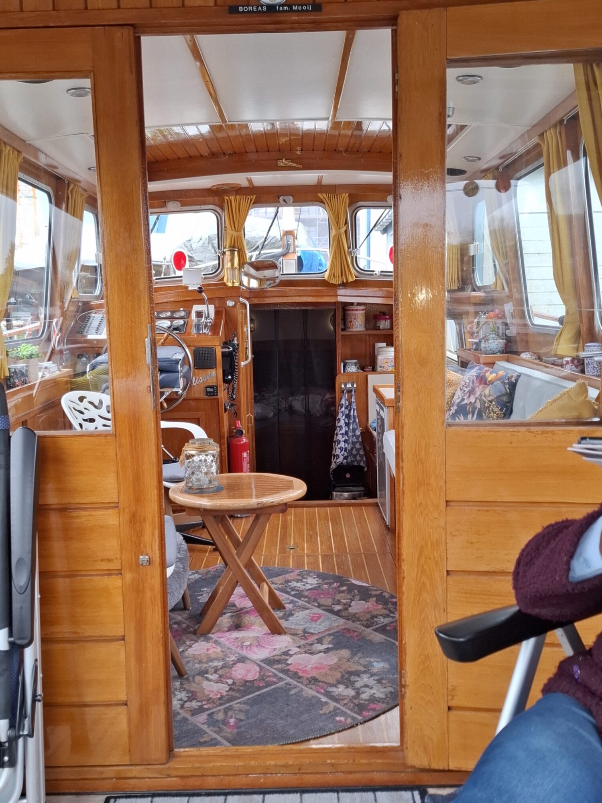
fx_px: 533
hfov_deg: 58.9
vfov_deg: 73.9
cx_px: 301
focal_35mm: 23
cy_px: 402
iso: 50
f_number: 1.8
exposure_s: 1/205
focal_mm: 5.54
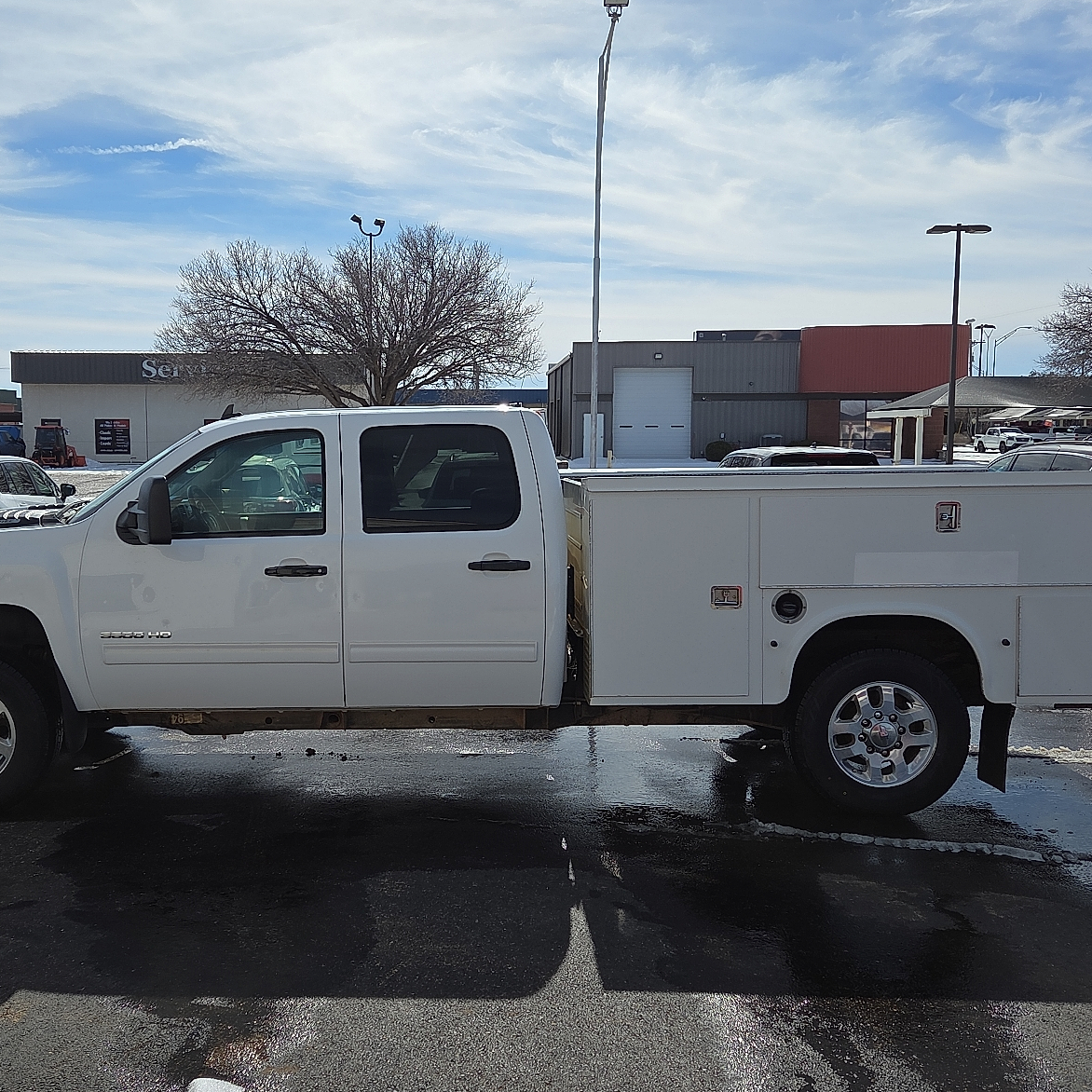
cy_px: 551
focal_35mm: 35
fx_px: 1249
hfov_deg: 47.0
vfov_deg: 47.2
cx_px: 454
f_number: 1.8
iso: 52
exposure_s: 1/10000
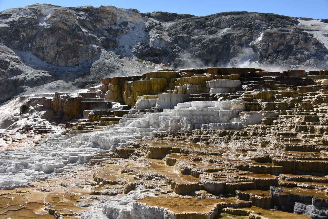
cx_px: 164
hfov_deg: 54.4
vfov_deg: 37.9
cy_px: 110
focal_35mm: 35
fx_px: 319
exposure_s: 1/320
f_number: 9
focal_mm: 35
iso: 100
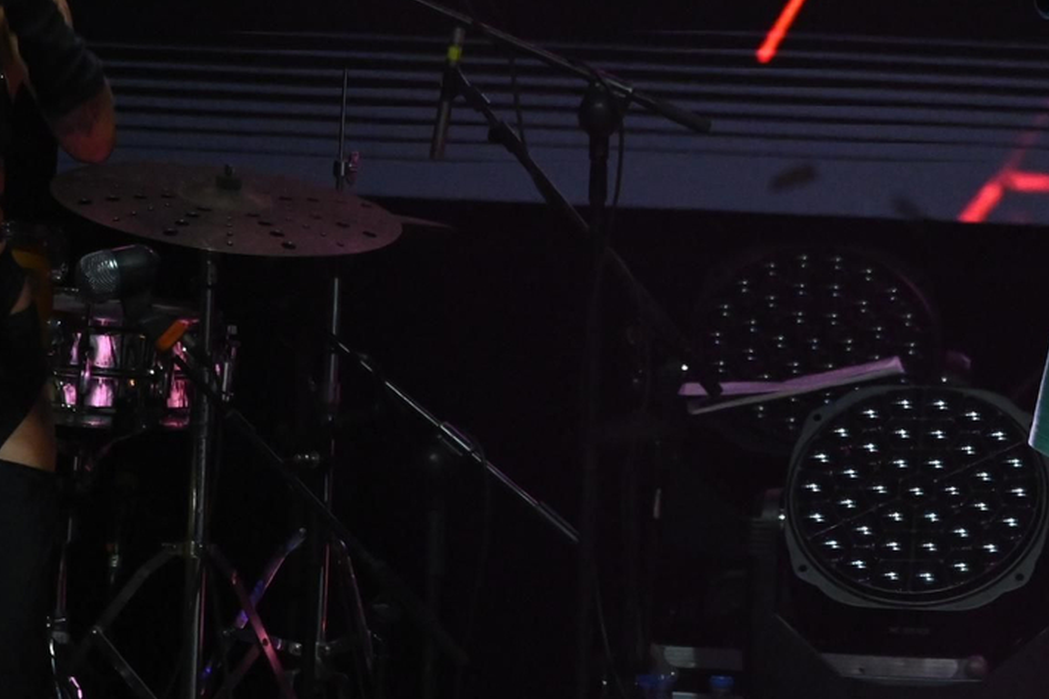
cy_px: 212
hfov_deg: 2.4
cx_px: 986
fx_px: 24591
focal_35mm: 844
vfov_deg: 1.6
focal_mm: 250
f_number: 6.3
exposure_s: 1/200
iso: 4000
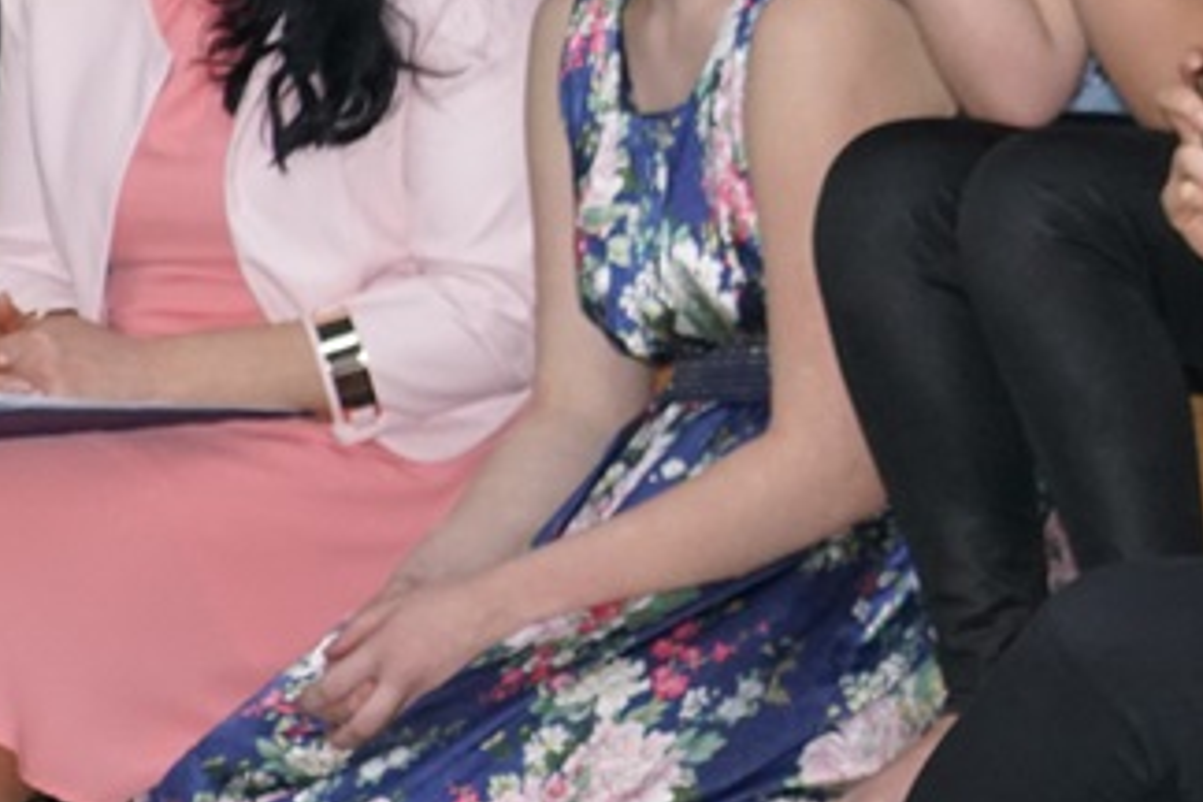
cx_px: 1459
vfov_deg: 3.3
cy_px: 206
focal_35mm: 417
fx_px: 13934
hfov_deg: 4.9
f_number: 5.6
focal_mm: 90
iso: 1600
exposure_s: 1/60
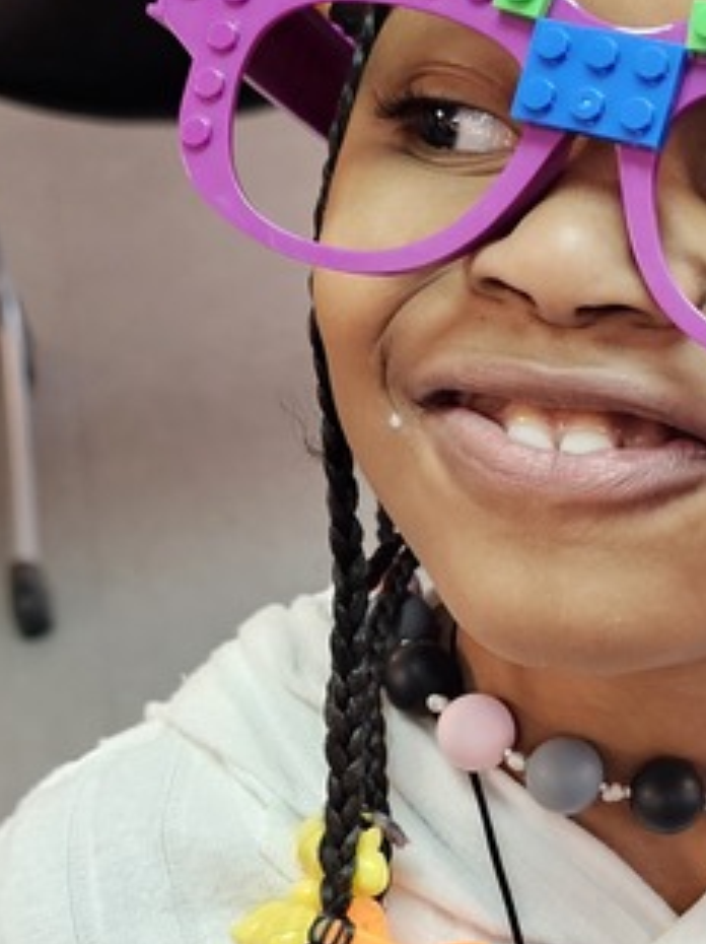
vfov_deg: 25.0
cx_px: 596
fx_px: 2070
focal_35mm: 76
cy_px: 837
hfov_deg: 19.1
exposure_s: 1/40
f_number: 1.7
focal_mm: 6.3
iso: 500
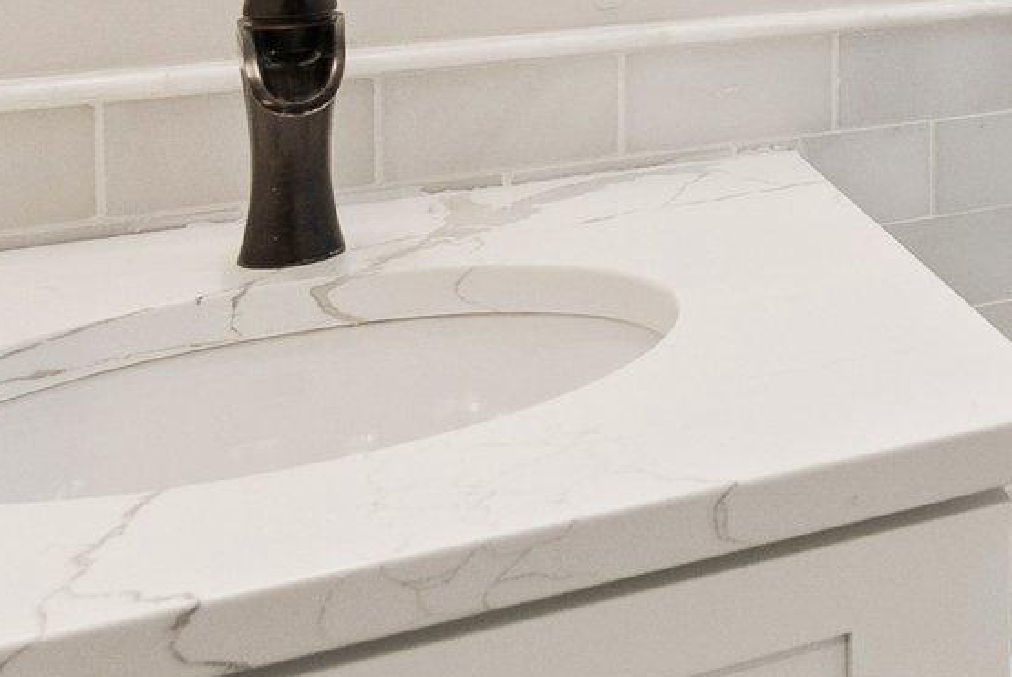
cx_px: 1377
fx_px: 1660
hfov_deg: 27.3
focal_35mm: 59
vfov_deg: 20.4
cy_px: -275
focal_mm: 16
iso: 2000
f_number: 5.6
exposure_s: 1/100
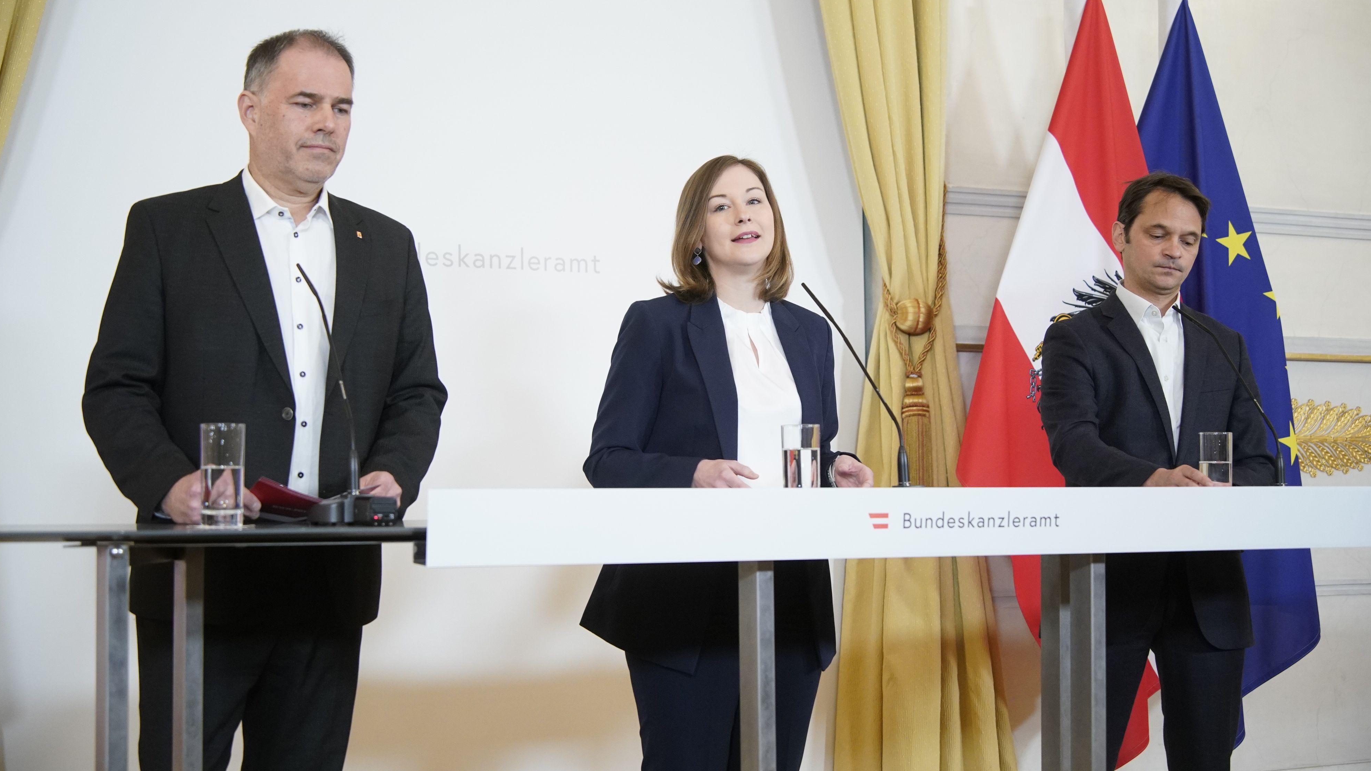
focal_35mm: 55
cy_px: 342
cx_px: 683
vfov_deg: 21.8
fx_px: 1999
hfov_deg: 37.9
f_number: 4
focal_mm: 52
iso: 3200
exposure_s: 1/200
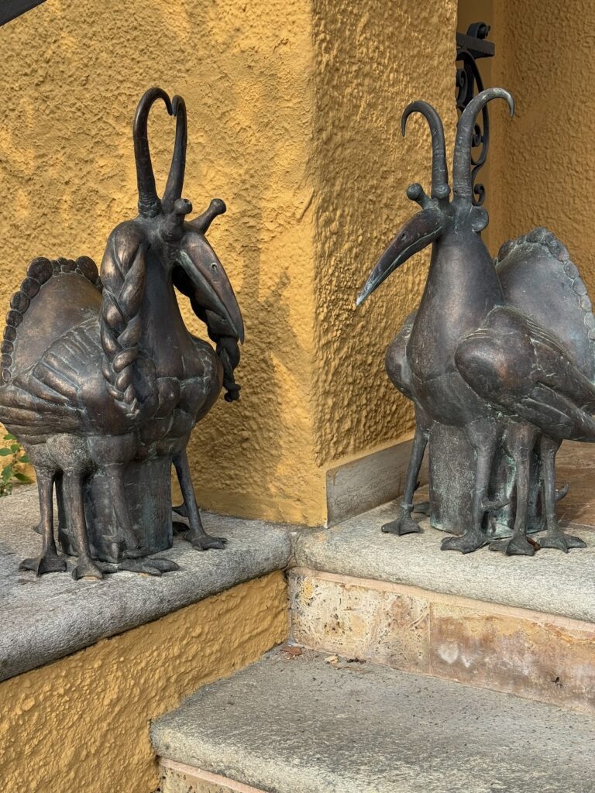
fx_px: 1100
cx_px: 298
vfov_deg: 39.7
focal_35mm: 48
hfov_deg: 30.3
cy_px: 396
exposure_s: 1/1770
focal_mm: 6.76
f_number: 1.78
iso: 64
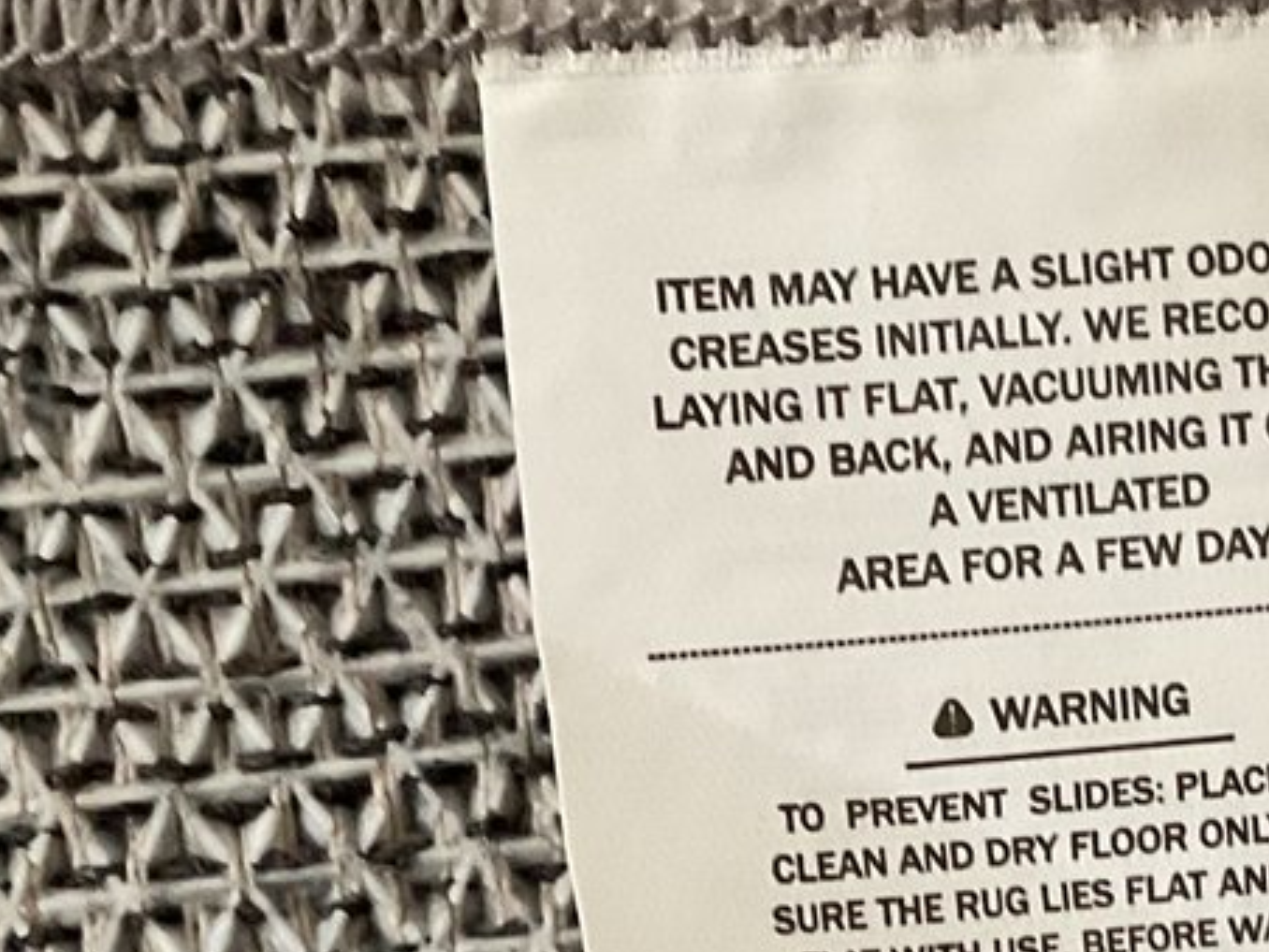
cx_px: 1063
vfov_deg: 15.0
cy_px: 948
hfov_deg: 20.0
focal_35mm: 97
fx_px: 3556
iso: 200
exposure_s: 1/40
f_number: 1.8
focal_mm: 3
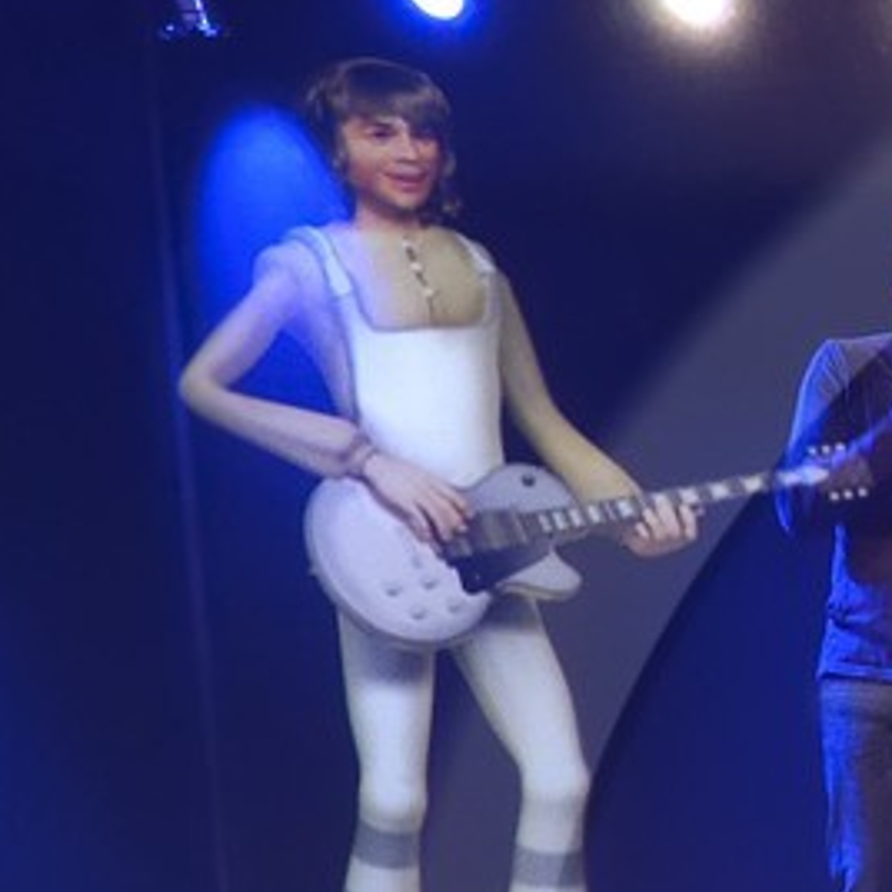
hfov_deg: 17.8
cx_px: 1734
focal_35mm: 71
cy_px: 1231
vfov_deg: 21.4
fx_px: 2070
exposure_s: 1/20
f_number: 2.8
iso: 1600
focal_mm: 14
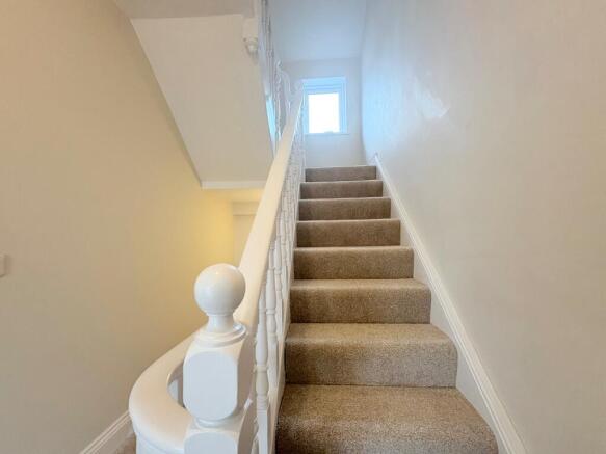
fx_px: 245
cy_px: 227
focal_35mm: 14
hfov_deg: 102.1
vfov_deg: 85.7
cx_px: 303
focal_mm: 2.22
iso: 250
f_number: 2.2
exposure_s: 1/90
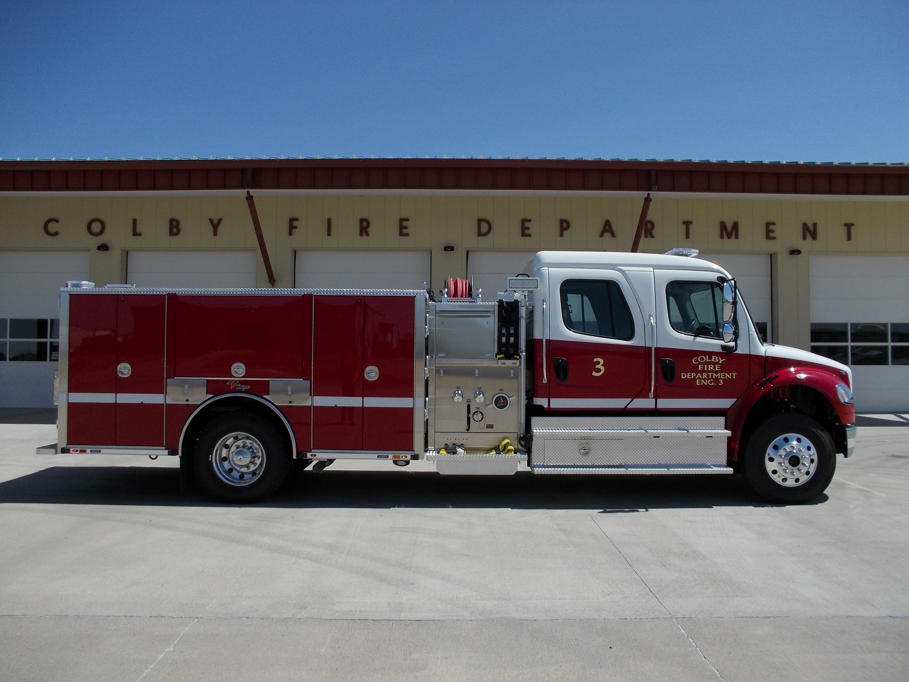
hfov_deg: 61.7
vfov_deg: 48.2
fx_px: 762
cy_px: 341
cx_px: 454
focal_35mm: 29
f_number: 3.3
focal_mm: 4.1
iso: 80
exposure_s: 1/1250
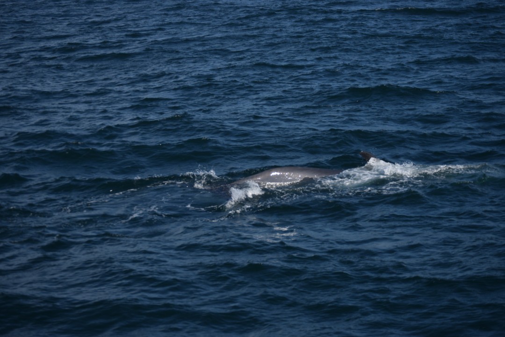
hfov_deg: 17.1
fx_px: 1683
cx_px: 252
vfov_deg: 11.4
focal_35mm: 120
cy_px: 168
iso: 200
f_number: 4.5
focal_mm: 80
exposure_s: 1/4000
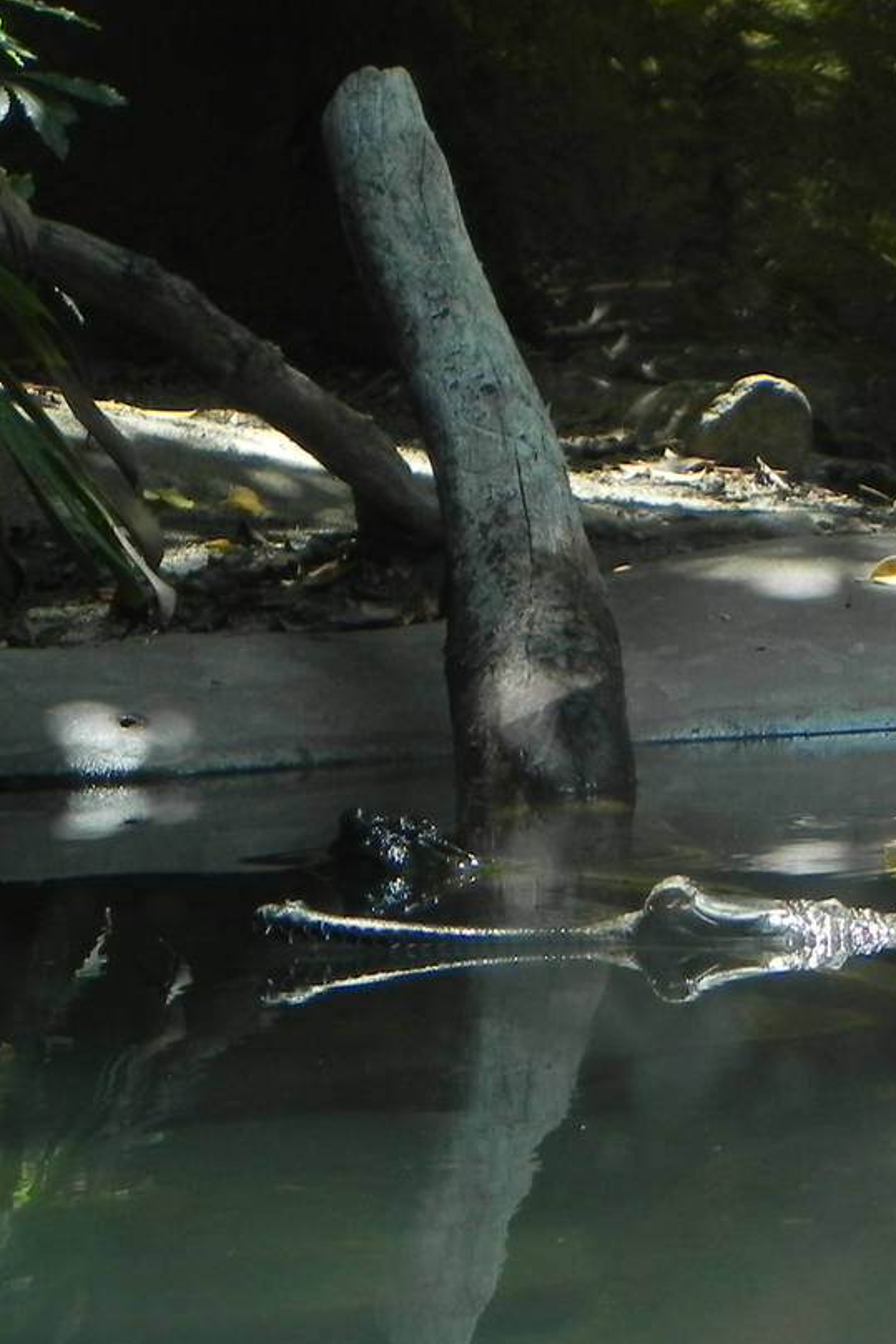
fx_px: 6530
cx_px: 1024
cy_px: 835
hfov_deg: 7.8
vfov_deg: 11.7
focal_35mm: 175
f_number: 4
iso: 160
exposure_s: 1/143
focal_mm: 15.1
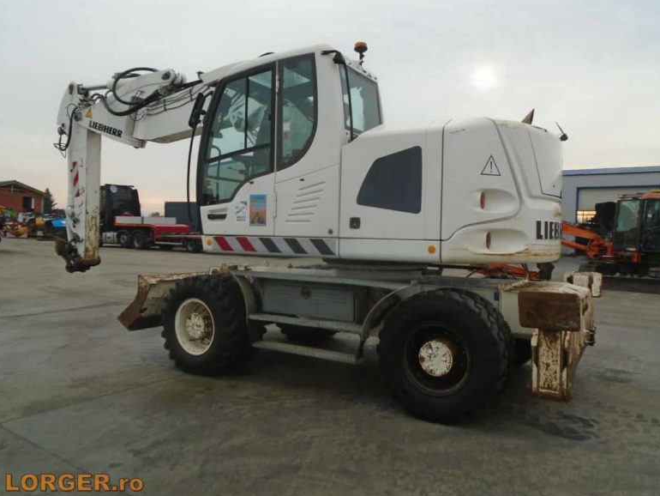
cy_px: 241
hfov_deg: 65.3
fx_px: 515
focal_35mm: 27
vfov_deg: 51.4
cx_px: 339
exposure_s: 1/400
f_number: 3.2
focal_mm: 4.6
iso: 100
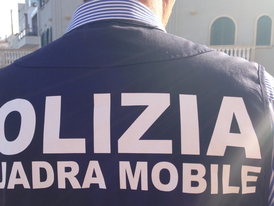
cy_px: 113
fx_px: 309
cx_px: 113
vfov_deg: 36.8
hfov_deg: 47.7
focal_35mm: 39
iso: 50
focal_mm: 4.12
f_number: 2.4
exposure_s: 1/459
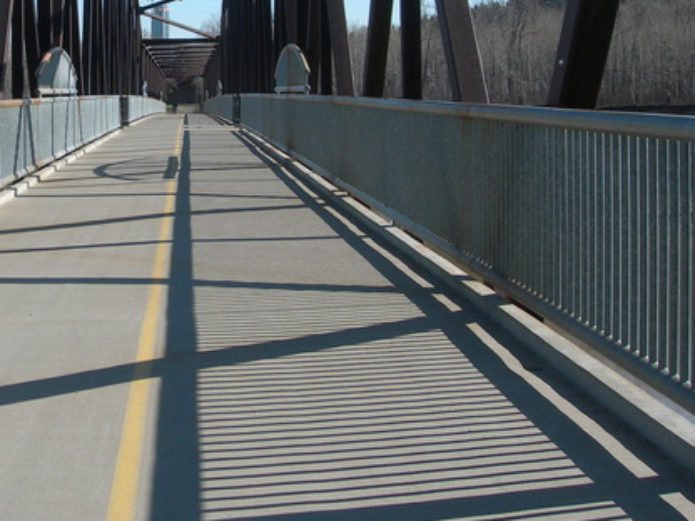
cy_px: 67
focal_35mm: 73
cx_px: 100
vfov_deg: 19.8
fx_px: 1466
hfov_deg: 26.0
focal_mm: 7.8
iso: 50
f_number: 4.8
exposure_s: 1/448
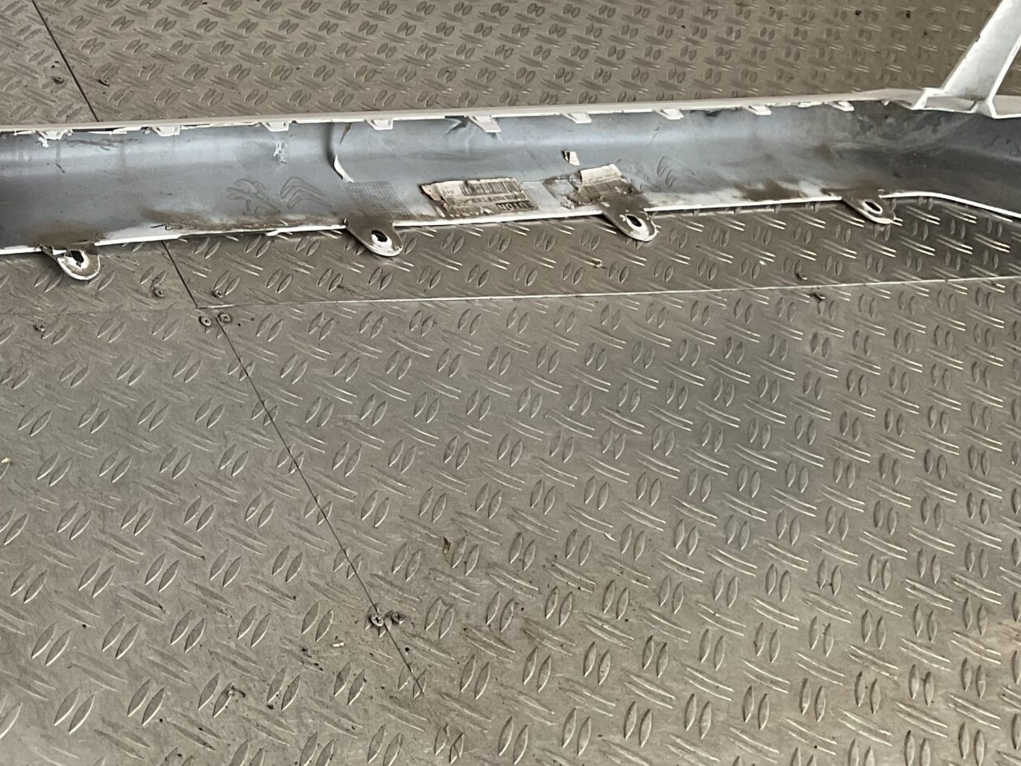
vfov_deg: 24.3
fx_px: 1711
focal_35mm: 58
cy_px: 41
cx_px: 6
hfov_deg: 30.9
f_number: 1.8
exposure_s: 1/100
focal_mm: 3
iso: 64
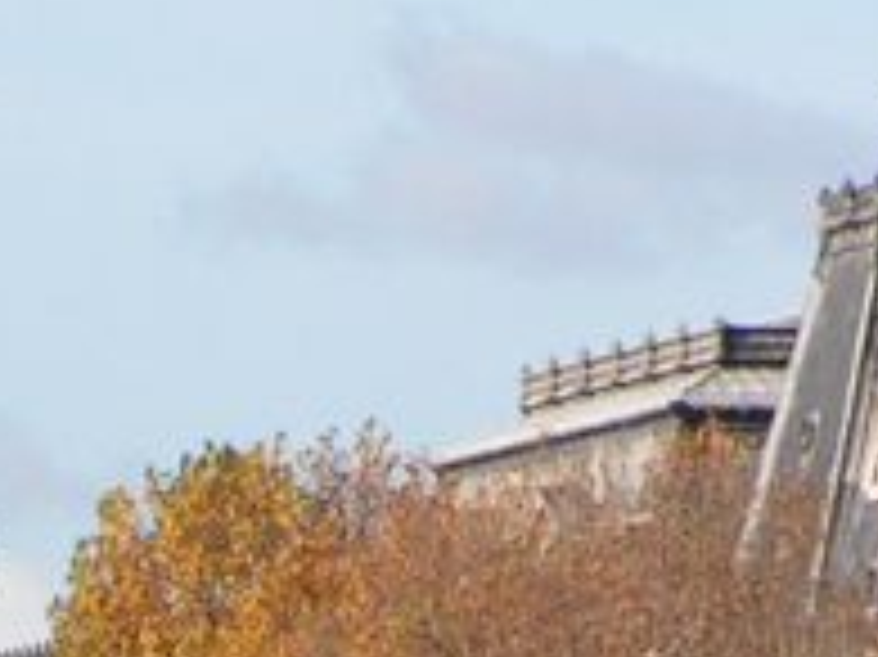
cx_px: -52
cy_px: 1260
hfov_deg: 2.0
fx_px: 25450
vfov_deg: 1.5
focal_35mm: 1004
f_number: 4.5
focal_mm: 38.1
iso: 50
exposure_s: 1/400
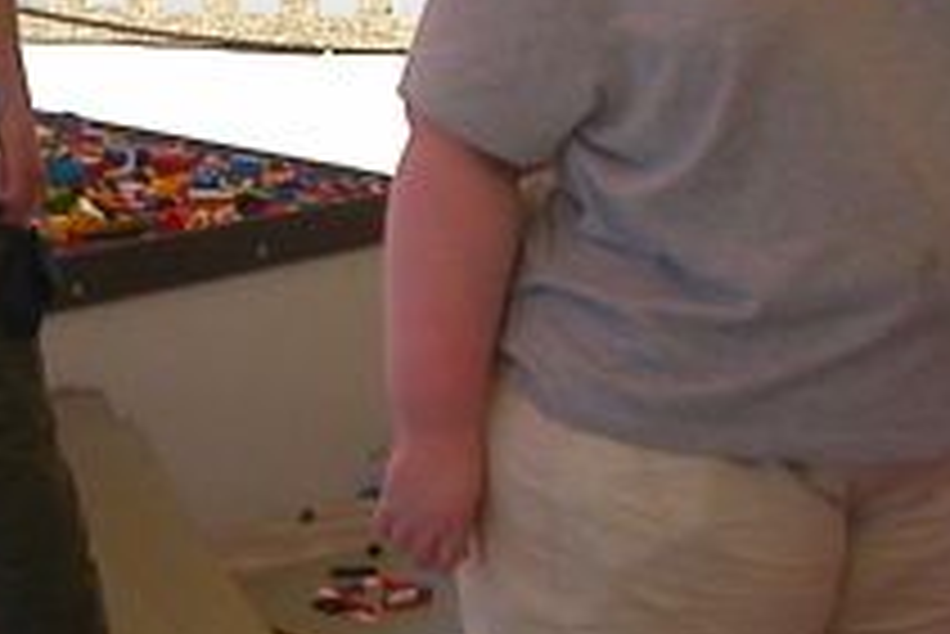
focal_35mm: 146
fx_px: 3855
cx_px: 248
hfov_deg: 14.0
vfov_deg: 9.4
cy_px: 427
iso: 100
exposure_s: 1/454
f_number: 4.5
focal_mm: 5.6
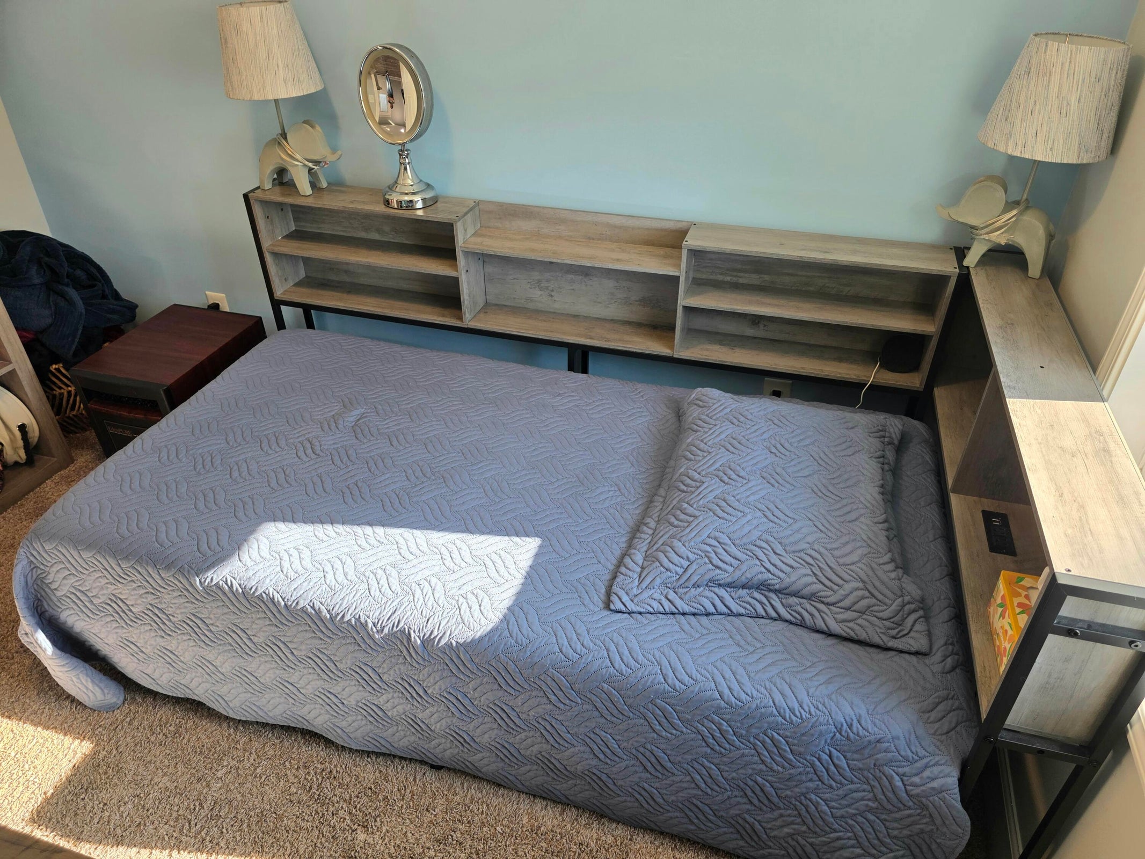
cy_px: 430
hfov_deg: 73.9
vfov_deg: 58.9
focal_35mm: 23
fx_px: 761
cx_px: 572
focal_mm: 6.3
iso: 80
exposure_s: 1/120
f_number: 1.7
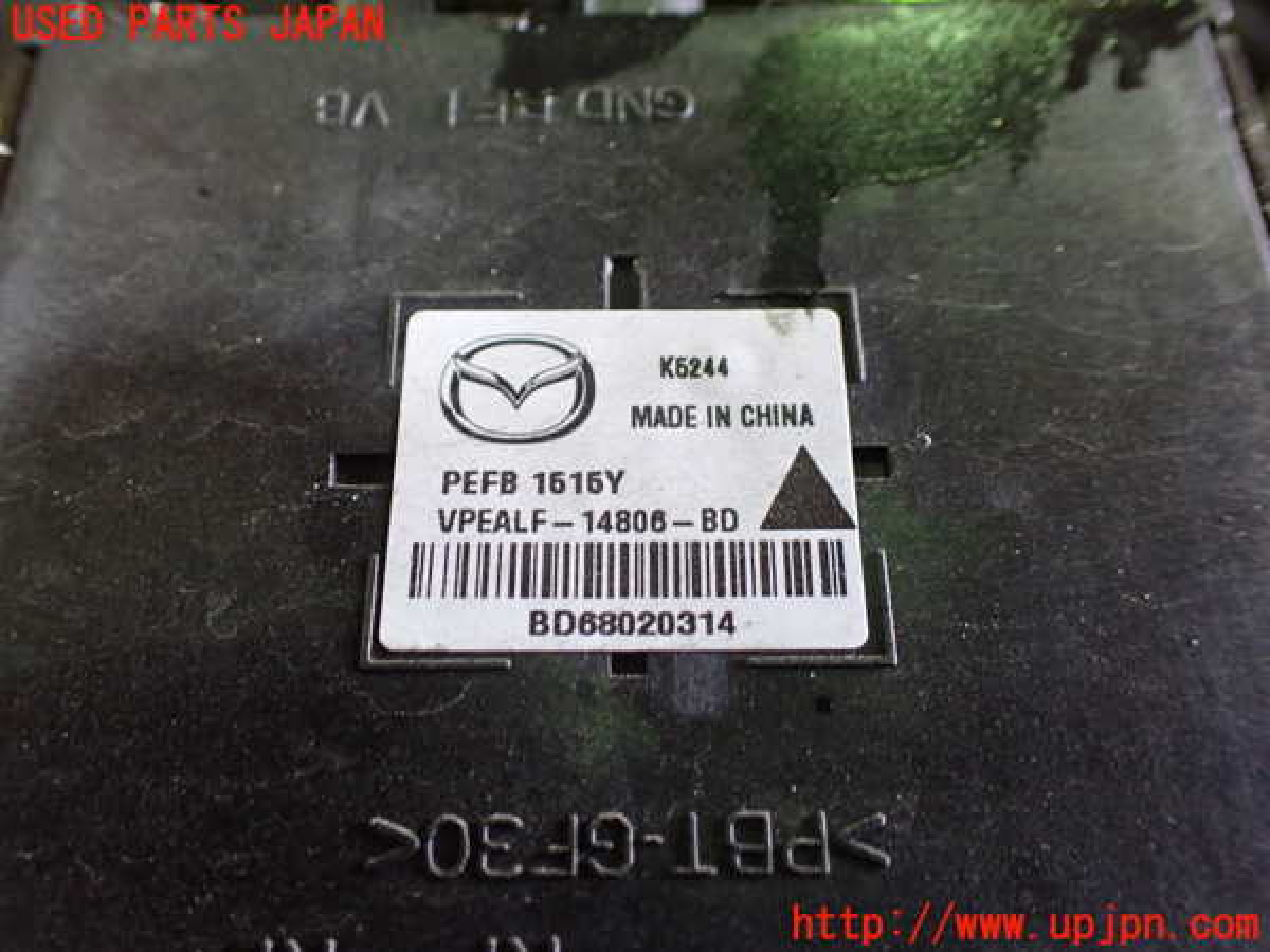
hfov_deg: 60.0
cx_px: 635
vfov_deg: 46.8
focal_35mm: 30
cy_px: 476
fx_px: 1101
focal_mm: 5.4
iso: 800
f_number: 2.3
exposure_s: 1/30
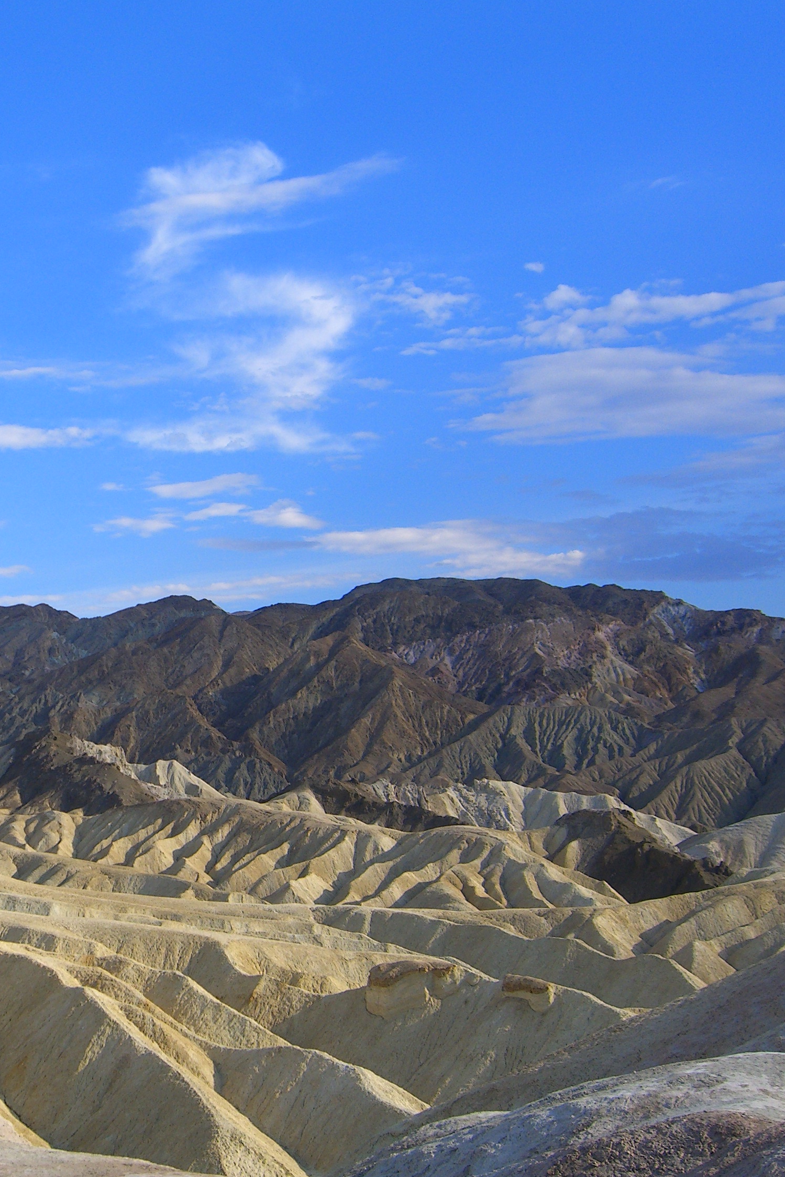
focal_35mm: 54
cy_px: 591
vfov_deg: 36.9
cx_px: 59
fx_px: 1766
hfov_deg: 24.3
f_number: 4
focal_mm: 7.9
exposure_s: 1/500
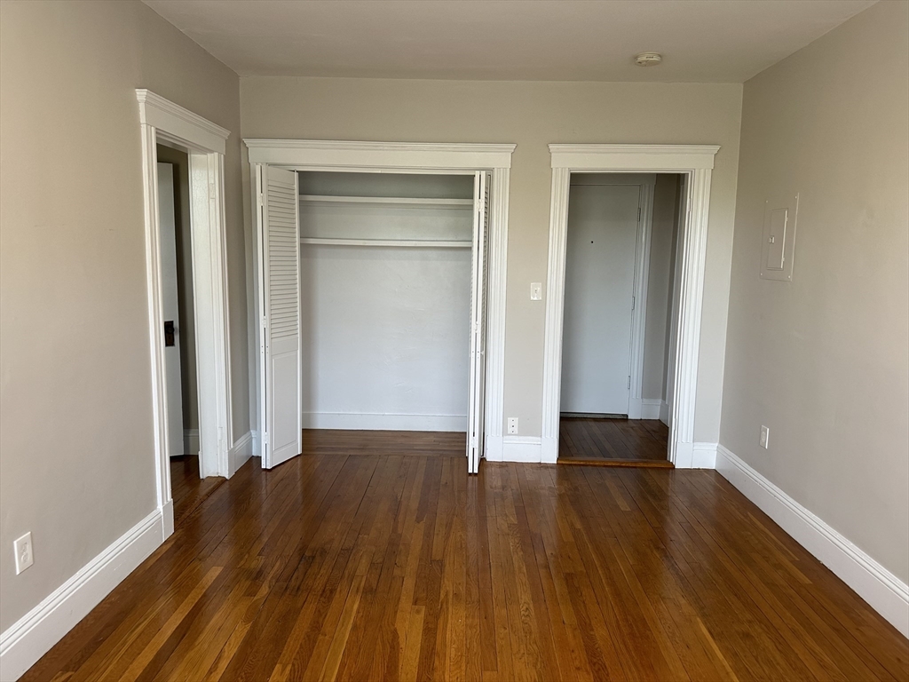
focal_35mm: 24
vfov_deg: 56.8
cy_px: 341
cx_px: 454
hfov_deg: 71.6
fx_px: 630
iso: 125
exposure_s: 1/121
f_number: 1.78
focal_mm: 6.86
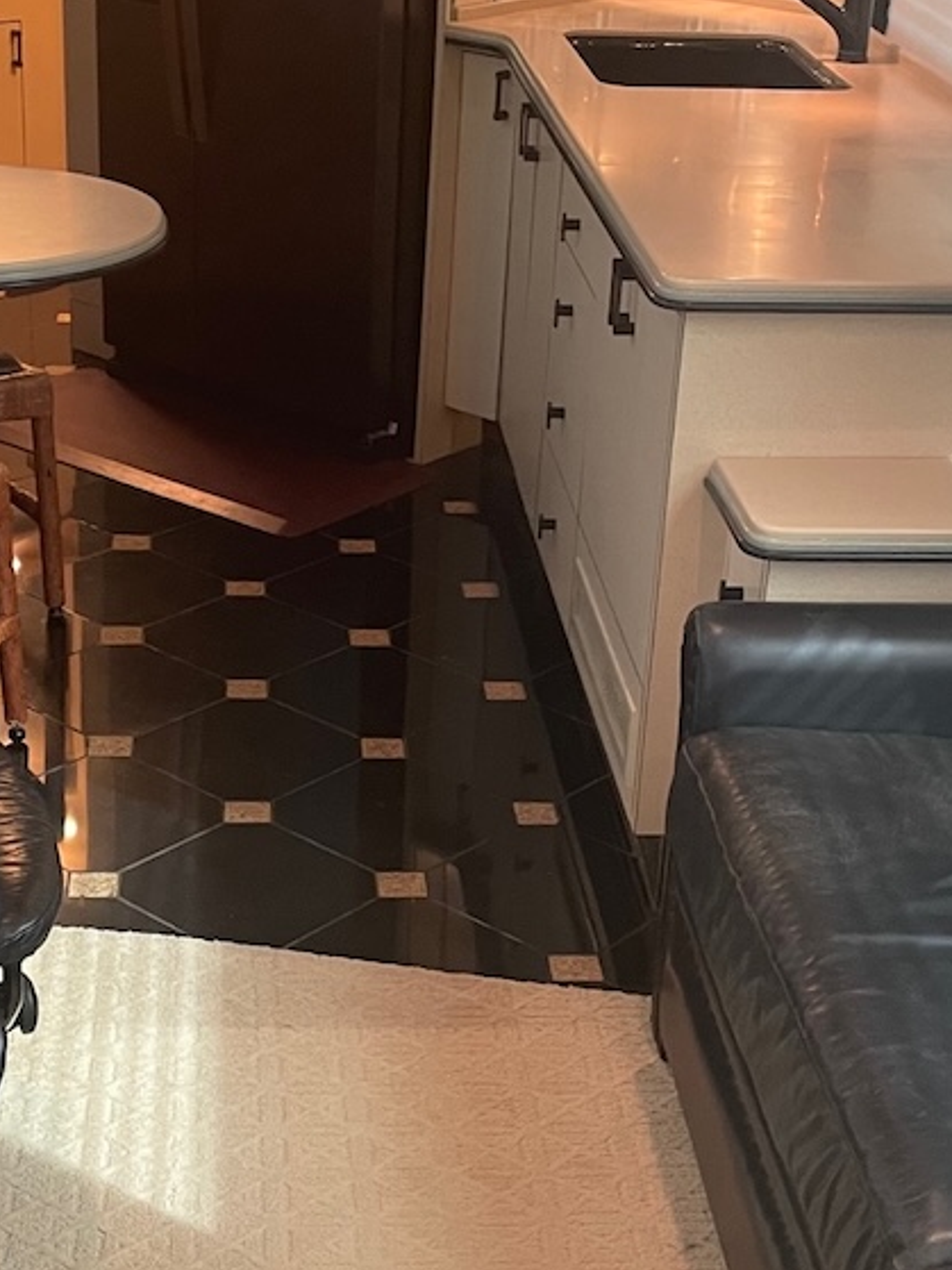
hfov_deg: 23.6
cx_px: 357
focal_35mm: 62
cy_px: 690
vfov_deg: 31.2
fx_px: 2274
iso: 200
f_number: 1.6
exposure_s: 1/60
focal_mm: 4.2
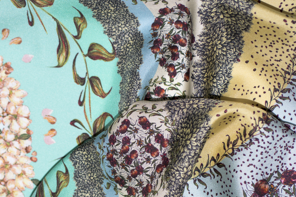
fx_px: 1941
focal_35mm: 236
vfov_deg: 5.8
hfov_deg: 8.7
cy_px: 215
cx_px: 32
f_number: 3.2
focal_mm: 85
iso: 64
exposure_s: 1/160
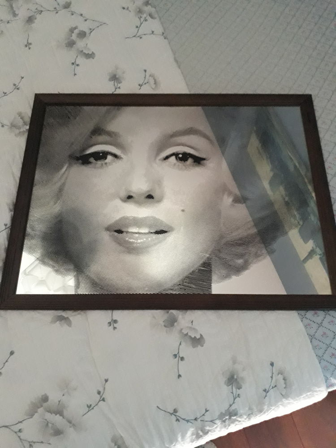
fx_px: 349
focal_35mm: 27
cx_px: 168
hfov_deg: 51.4
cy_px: 224
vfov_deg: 65.3
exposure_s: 1/17
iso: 800
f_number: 1.9
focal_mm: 3.6
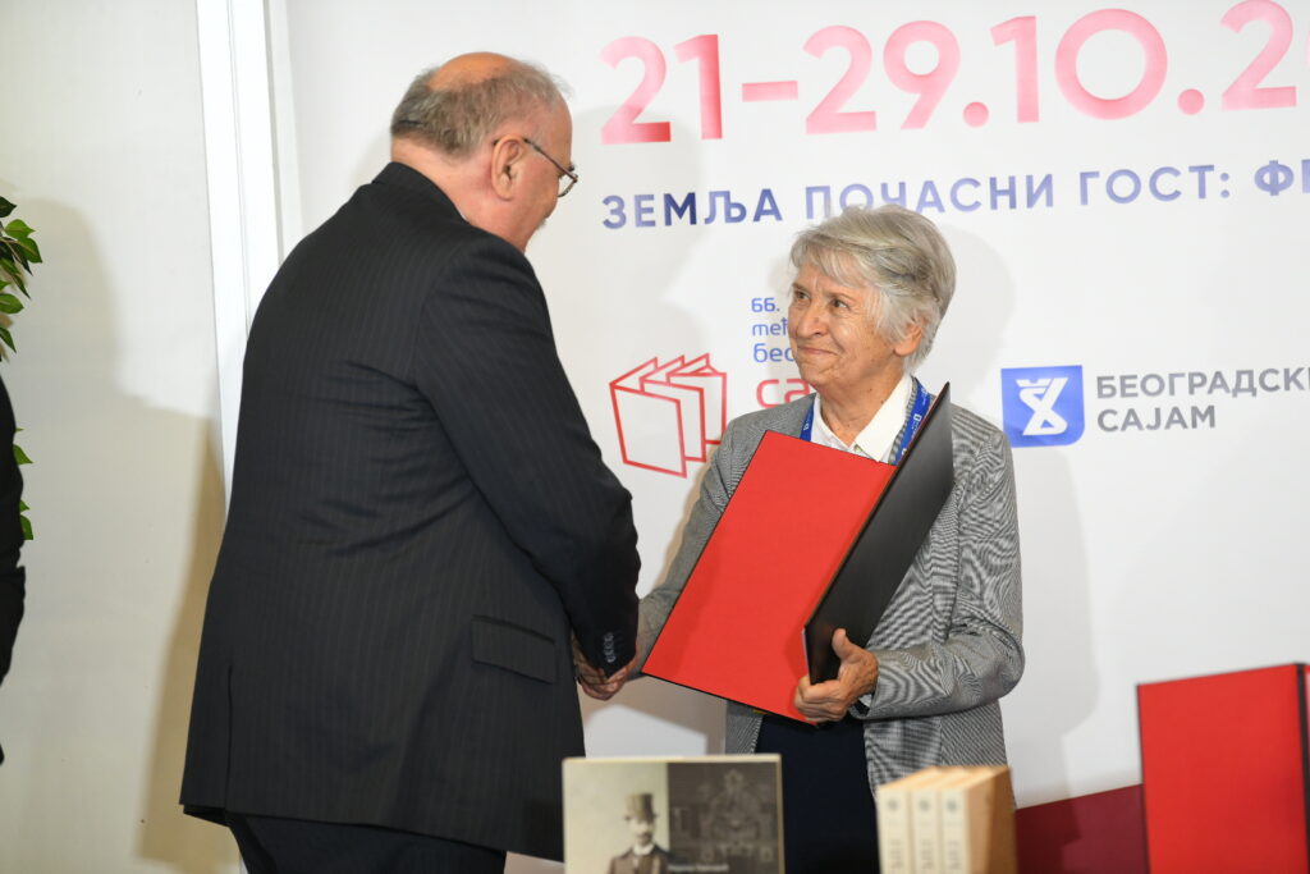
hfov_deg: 12.5
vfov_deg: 8.3
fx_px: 6005
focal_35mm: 165
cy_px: 437
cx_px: 655
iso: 1600
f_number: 3.5
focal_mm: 165
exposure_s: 1/200
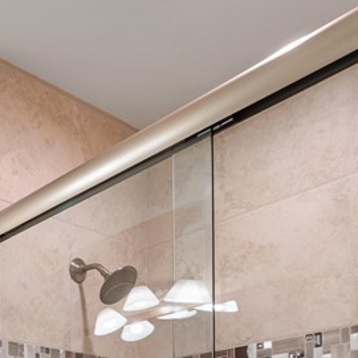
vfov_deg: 28.4
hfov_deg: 30.4
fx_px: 550
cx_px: -77
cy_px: 484
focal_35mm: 47
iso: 200
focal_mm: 7
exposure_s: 1/6
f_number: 7.1
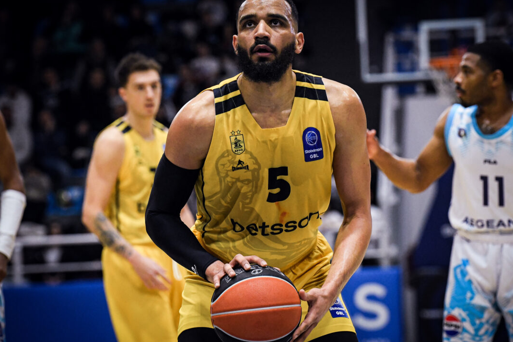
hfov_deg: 13.1
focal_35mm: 157
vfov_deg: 8.7
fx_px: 2237
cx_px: 266
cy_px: 172
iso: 5000
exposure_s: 1/1250
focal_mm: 140
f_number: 4
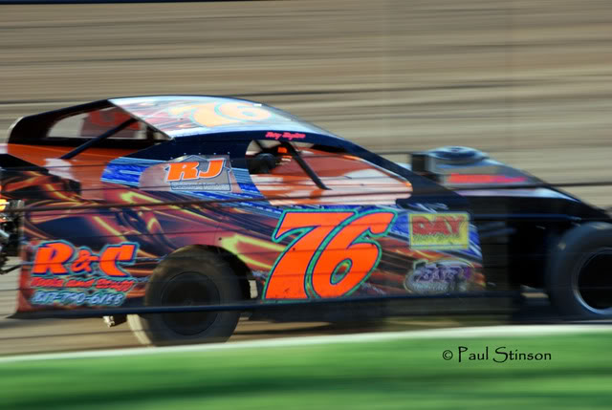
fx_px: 3320
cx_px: 306
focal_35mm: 195
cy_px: 205
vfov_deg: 7.1
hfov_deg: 10.5
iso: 100
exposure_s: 1/40
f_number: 6
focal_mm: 130
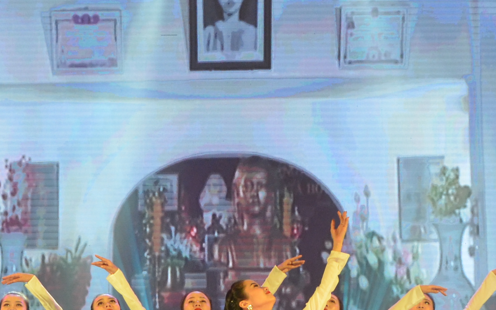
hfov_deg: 15.0
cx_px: 262
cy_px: 294
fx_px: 1879
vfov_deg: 9.4
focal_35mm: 139
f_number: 4
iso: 900
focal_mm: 26
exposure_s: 1/100
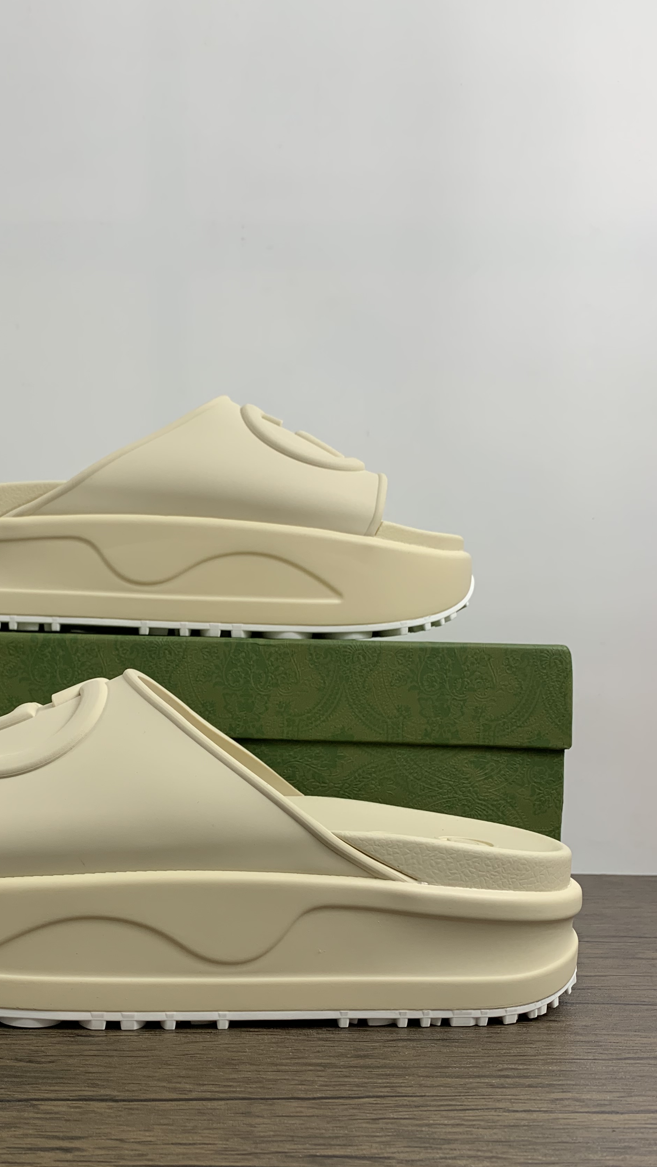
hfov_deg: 34.1
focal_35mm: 34
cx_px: 182
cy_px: 693
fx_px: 1053
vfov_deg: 57.6
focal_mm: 4.25
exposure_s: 1/122
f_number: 1.8
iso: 40
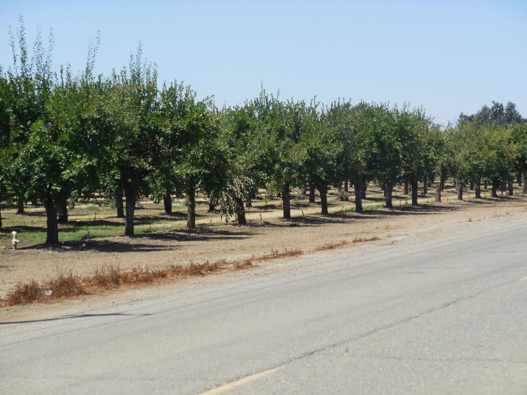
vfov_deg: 11.8
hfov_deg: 15.6
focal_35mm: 126
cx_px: 264
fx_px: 1918
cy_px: 198
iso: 125
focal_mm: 22.4
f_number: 5
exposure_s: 1/640
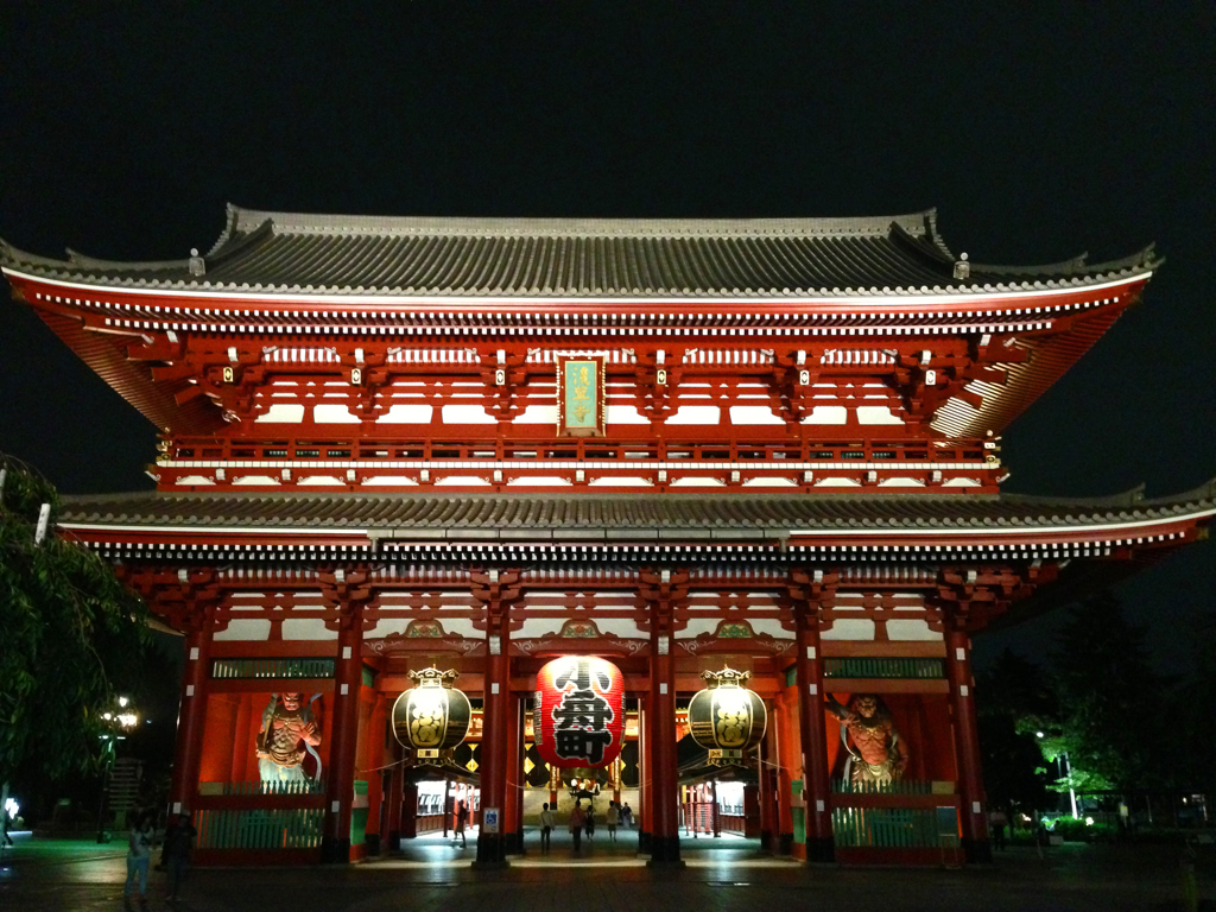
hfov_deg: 55.4
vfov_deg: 42.9
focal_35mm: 33
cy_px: 456
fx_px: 1159
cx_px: 608
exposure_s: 1/15
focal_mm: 4.13
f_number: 2.4
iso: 640
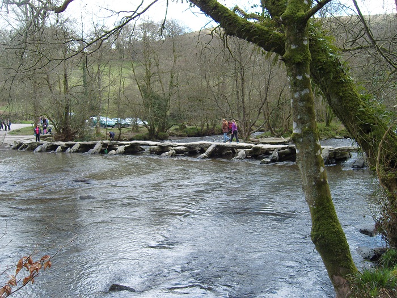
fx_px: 390
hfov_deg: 54.0
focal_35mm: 34
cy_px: 149
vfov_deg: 41.8
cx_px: 198
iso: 100
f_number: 2.8
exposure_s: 1/250
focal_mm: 7.3
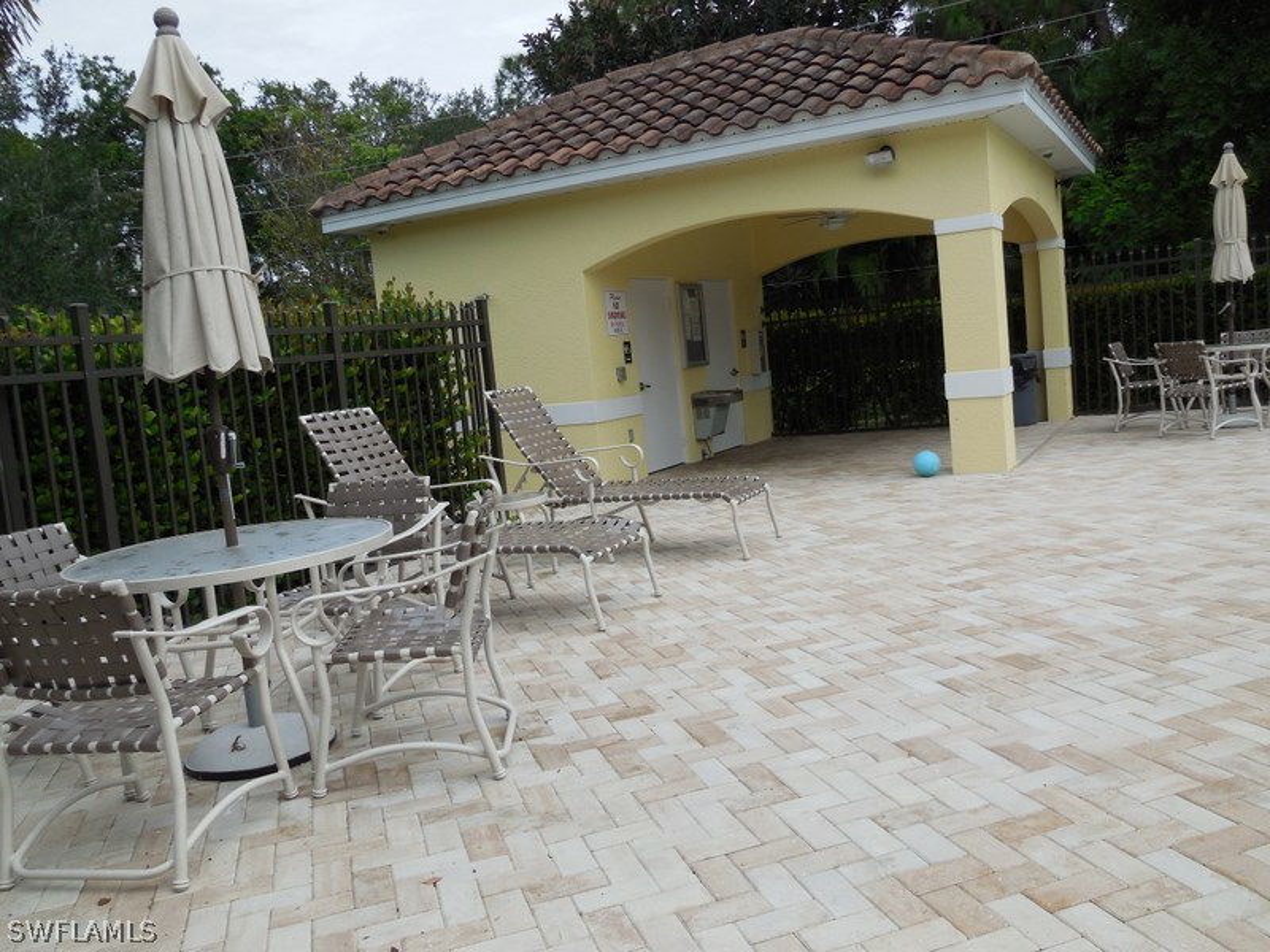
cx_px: 635
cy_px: 476
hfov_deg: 60.0
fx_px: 1101
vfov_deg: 46.8
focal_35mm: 30
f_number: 3.2
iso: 125
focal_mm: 5.3
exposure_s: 1/1250
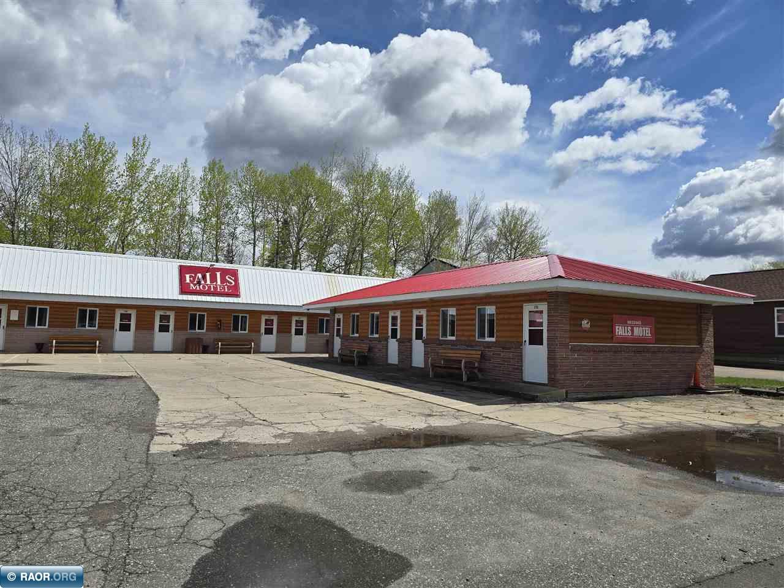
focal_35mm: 23
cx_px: 392
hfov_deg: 73.9
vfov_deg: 58.9
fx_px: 521
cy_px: 294
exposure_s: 1/1533
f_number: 1.7
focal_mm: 6.3
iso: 12
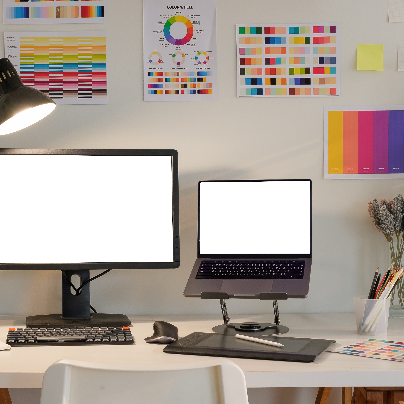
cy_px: 202
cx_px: 152
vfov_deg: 25.4
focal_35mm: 68
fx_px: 898
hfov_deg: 25.3
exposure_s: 1/13
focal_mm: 35
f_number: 8
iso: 200
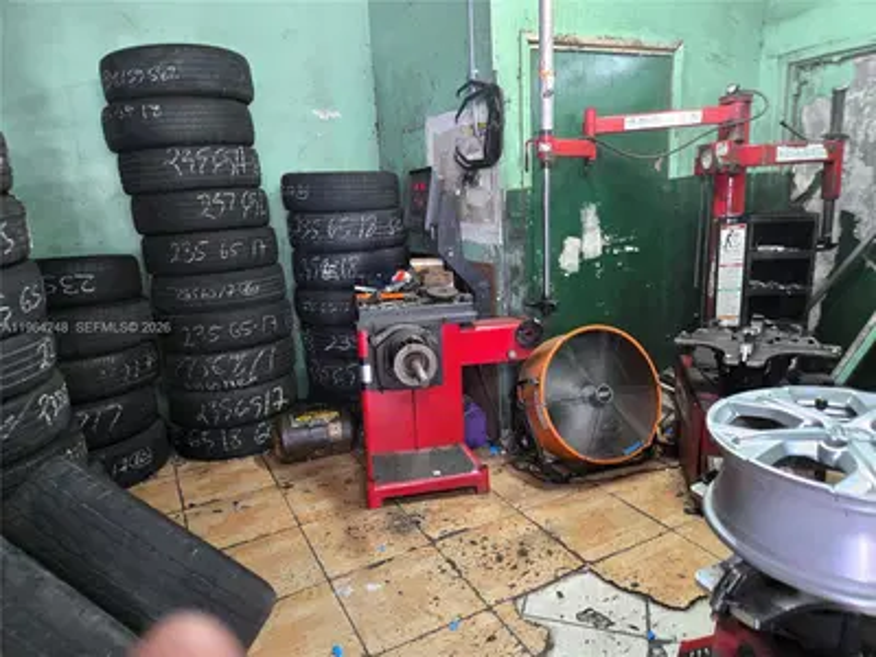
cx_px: 438
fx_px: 582
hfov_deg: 73.9
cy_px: 328
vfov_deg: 58.9
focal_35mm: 23
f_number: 1.8
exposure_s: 1/60
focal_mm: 5.4
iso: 640
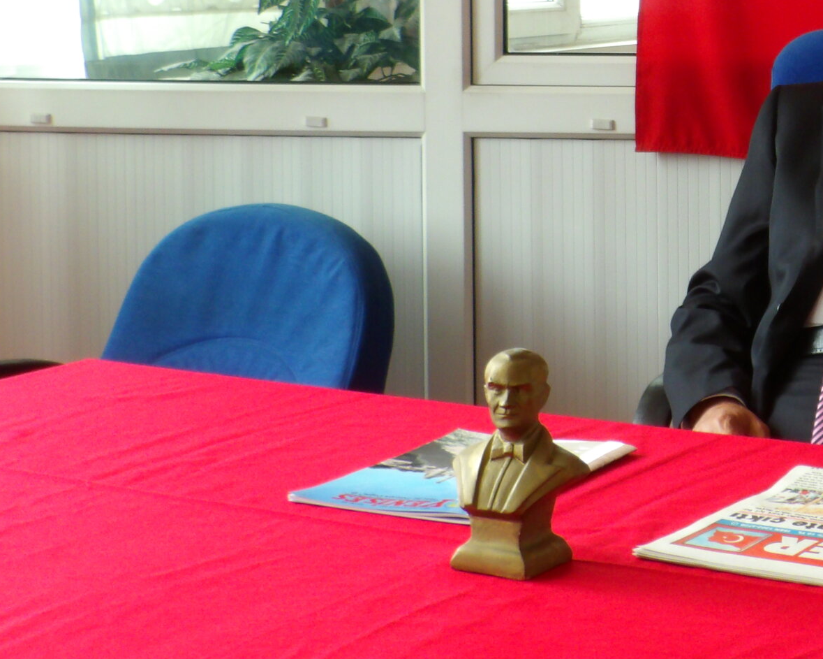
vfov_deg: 17.0
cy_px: 29
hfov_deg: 20.7
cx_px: 839
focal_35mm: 89
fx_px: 2168
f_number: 4.9
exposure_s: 1/30
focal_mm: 7.6
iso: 186
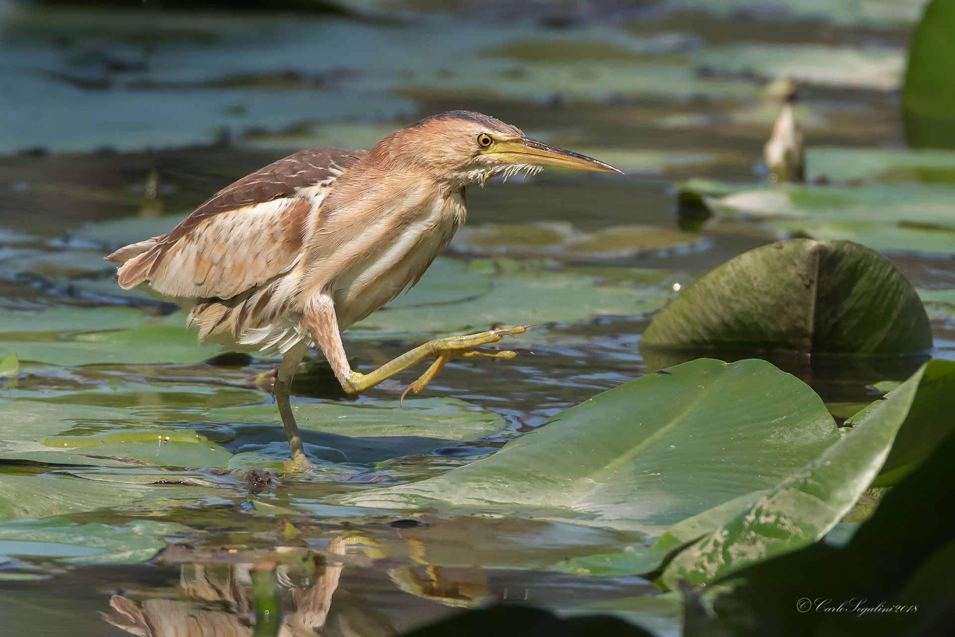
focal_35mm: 750
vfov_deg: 1.8
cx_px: 478
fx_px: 19894
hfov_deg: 2.7
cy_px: 318
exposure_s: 1/1600
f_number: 7.1
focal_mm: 500
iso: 1000
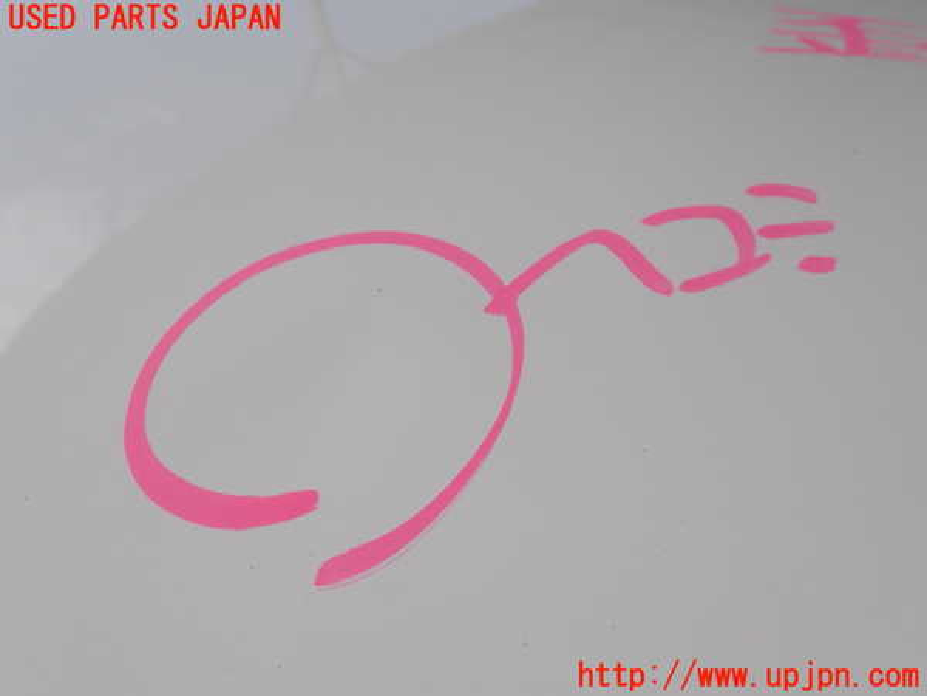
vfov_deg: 46.8
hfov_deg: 60.0
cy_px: 348
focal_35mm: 30
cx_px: 464
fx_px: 803
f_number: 9
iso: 100
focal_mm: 5.4
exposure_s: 1/160
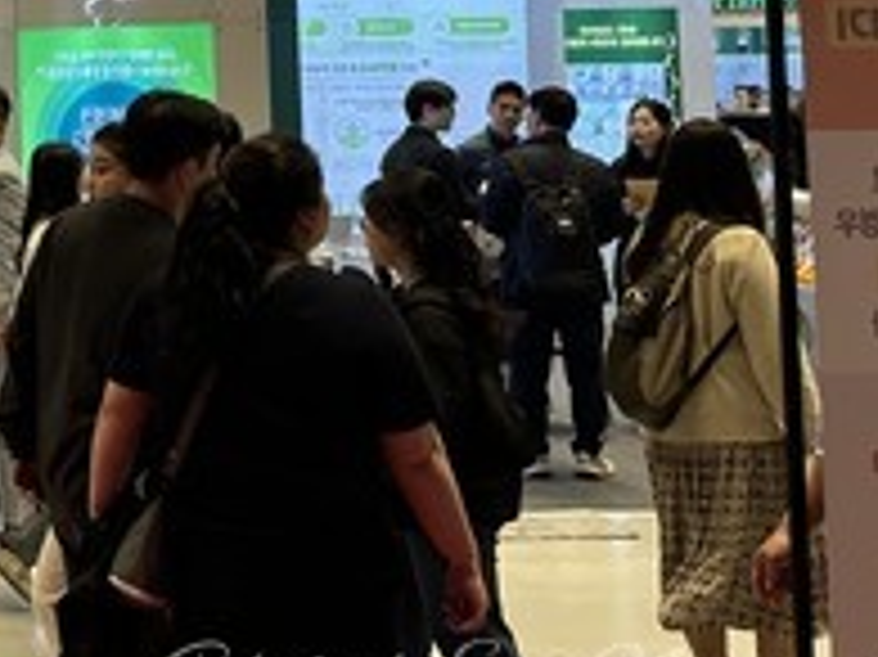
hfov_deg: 23.2
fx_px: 1876
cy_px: -36
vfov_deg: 19.2
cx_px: -275
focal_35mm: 74
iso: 100
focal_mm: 6.86
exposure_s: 1/120
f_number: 1.78
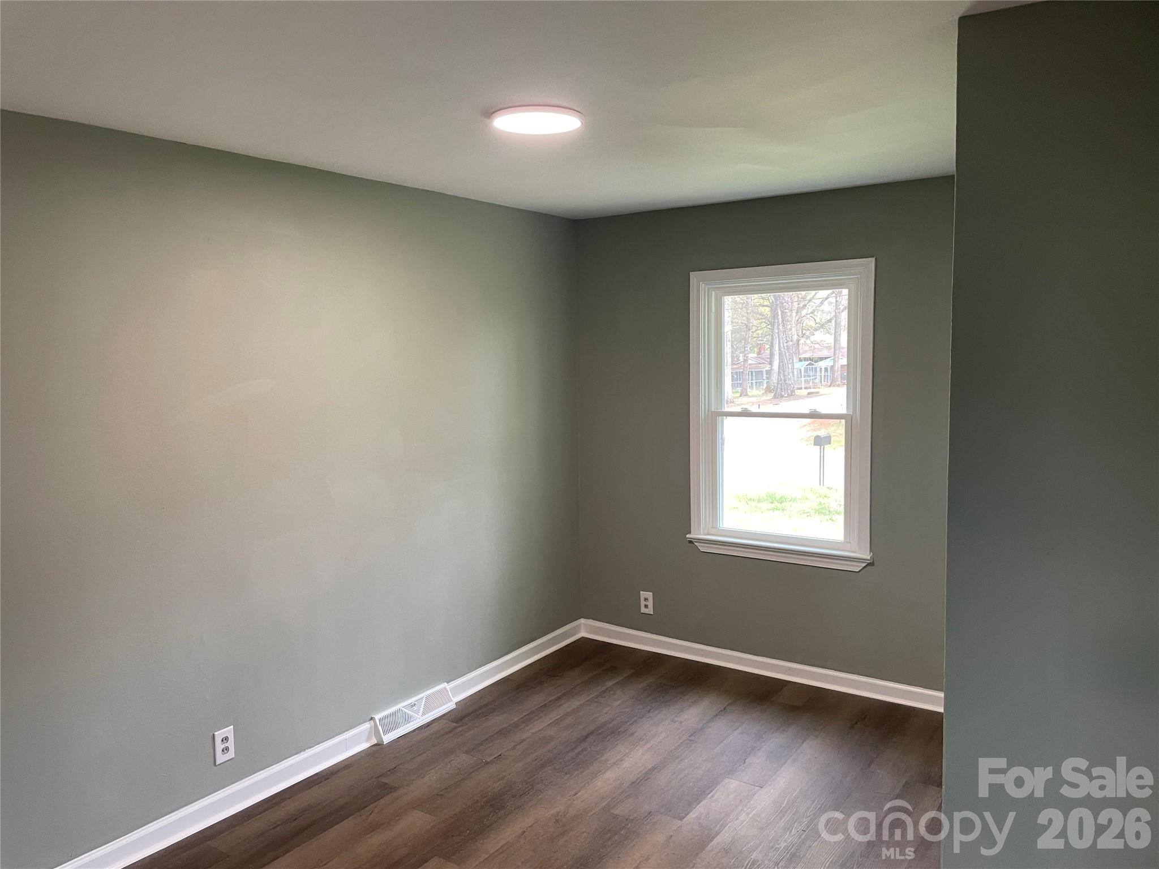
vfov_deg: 53.1
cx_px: 580
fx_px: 871
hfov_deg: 67.3
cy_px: 434
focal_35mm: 26
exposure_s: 1/60
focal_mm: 4.2
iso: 80
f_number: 1.6
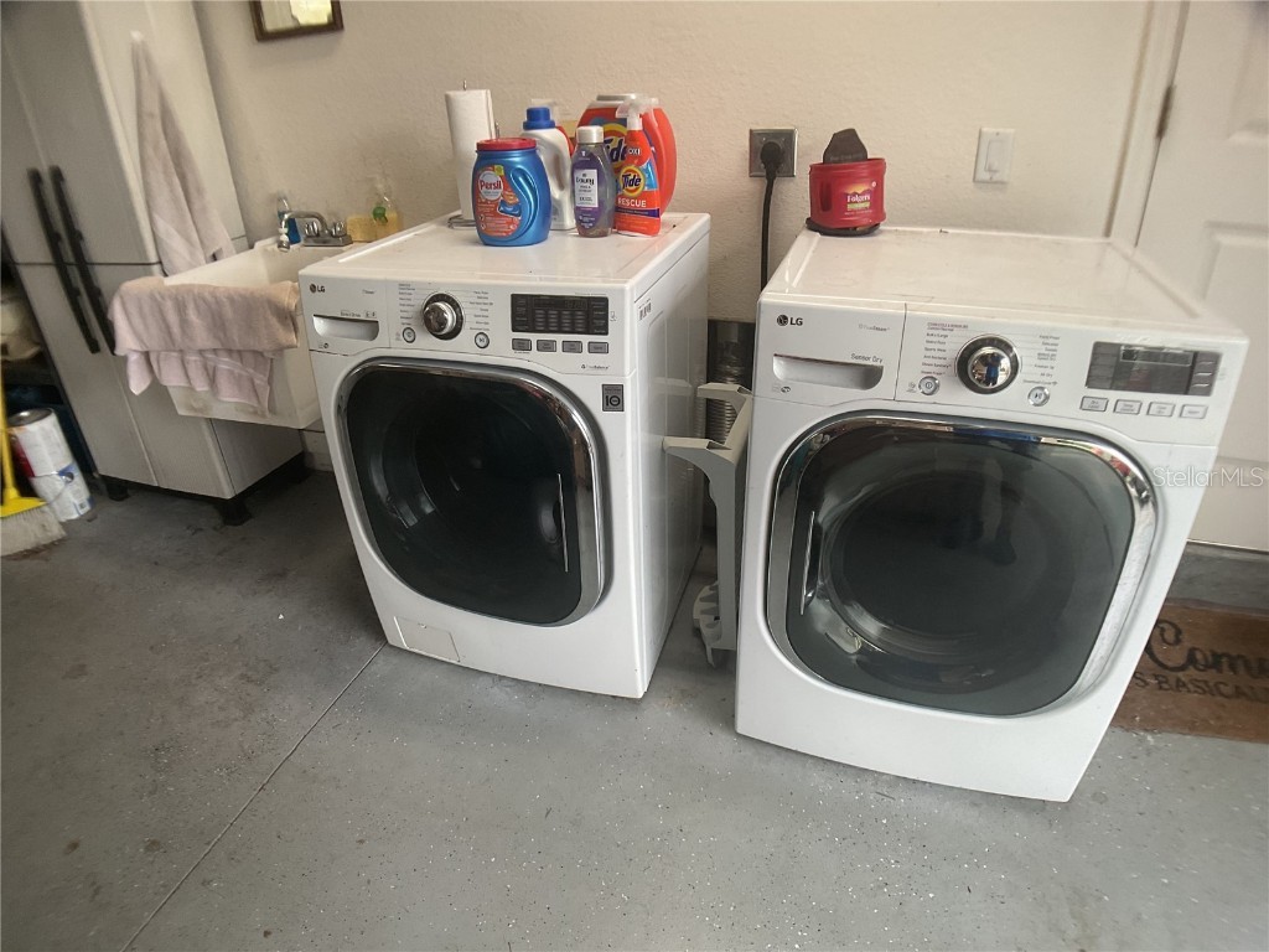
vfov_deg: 48.2
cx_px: 634
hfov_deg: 61.7
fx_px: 1063
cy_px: 476
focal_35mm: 29
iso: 64
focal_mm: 3
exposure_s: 1/60
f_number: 1.8
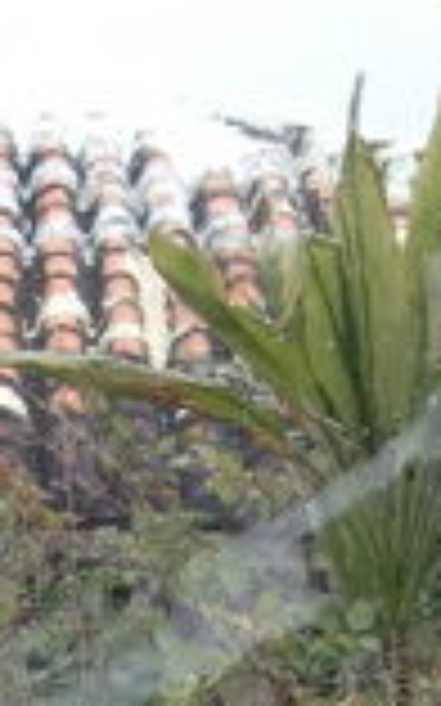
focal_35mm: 171
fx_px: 3291
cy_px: 1005
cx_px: -117
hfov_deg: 7.6
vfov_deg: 11.8
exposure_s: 1/125
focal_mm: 6.9
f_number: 3
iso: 64
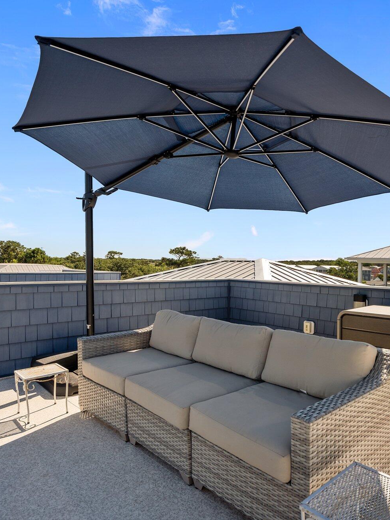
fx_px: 361
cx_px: 262
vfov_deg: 71.6
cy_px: 264
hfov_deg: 55.5
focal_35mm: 24
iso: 200
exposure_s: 1/2000
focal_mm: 16
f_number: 4
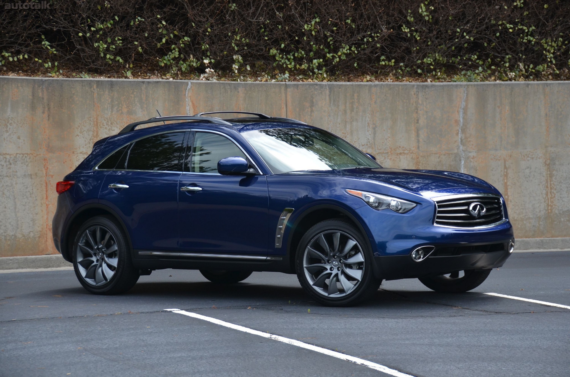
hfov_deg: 17.1
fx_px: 1896
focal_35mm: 120
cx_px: 285
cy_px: 188
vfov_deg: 11.4
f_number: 5.3
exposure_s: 1/1250
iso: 400
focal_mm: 80
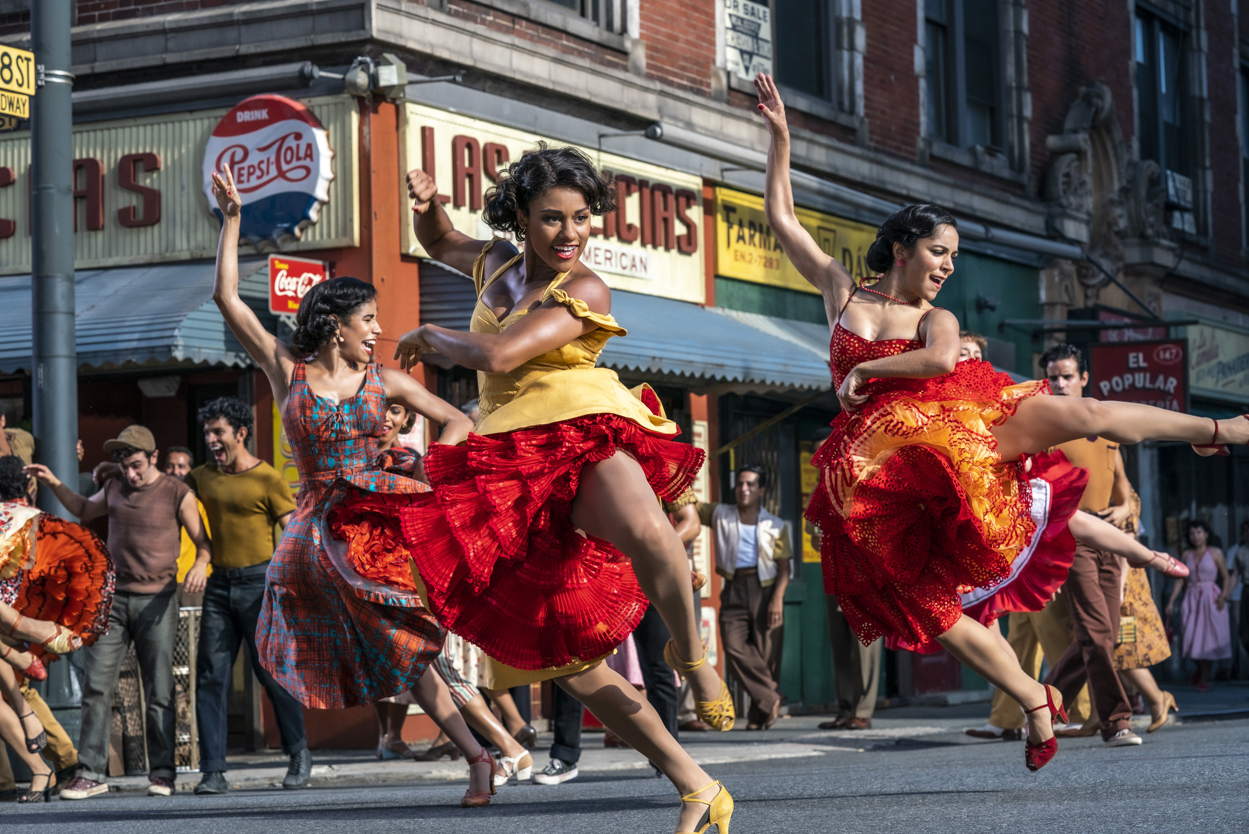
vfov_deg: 15.9
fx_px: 2985
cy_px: 417
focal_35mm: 86
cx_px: 624
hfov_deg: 23.6
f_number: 6.3
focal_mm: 86
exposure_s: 1/1000
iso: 250
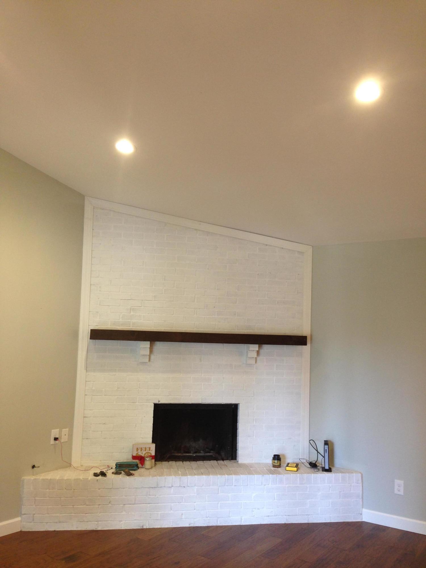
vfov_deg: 55.4
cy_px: 284
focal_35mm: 33
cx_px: 213
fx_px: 541
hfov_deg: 42.9
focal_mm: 4.12
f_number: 2.4
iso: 64
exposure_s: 1/20
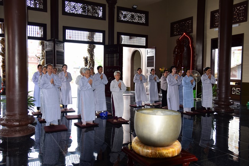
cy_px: 83
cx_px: 124
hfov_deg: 60.3
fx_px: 215
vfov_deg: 42.4
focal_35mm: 31
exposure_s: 1/160
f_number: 4
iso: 400
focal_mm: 31
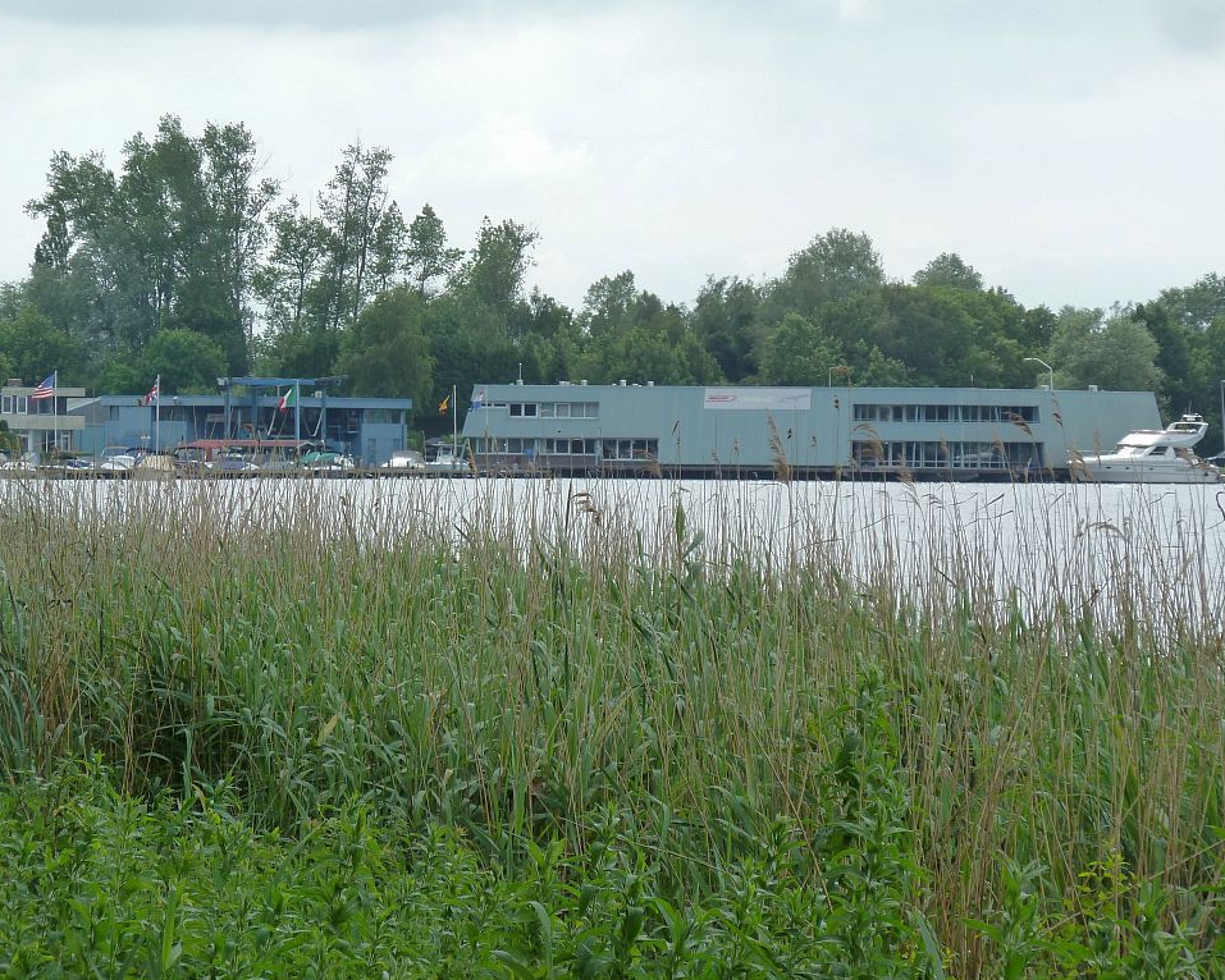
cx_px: 622
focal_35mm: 190
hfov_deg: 10.2
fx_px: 6890
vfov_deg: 8.1
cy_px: 490
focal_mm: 29.9
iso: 125
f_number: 4.5
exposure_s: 1/320
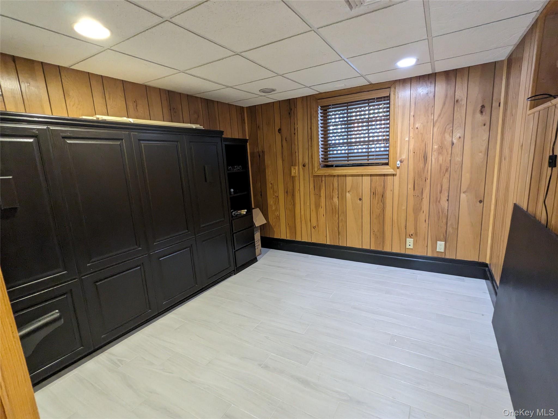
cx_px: 279
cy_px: 210
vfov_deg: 78.1
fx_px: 258
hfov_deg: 94.5
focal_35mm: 16
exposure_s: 1/30
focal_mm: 2.22
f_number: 2.2
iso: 374
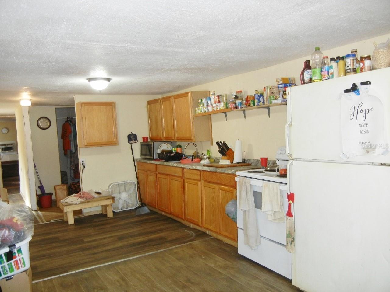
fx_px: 338
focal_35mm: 30
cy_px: 146
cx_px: 195
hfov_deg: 60.0
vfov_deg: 46.8
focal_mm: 5.4
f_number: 3.5
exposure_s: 1/30
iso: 200
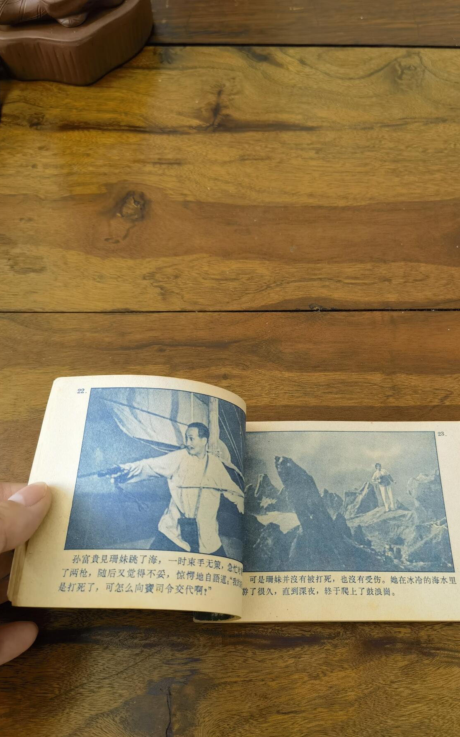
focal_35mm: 29
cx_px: 276
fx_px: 582
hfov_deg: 42.9
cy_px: 373
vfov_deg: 64.6
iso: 200
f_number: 1.9
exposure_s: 1/120
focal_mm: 6.67
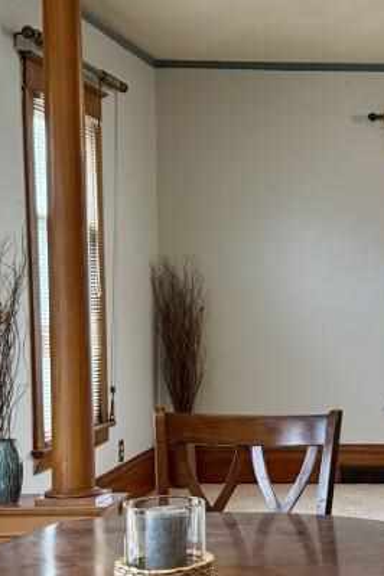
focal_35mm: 80
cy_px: 404
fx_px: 1280
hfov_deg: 16.4
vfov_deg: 25.2
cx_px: 449
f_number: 1.78
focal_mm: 6.76
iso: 320
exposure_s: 1/60
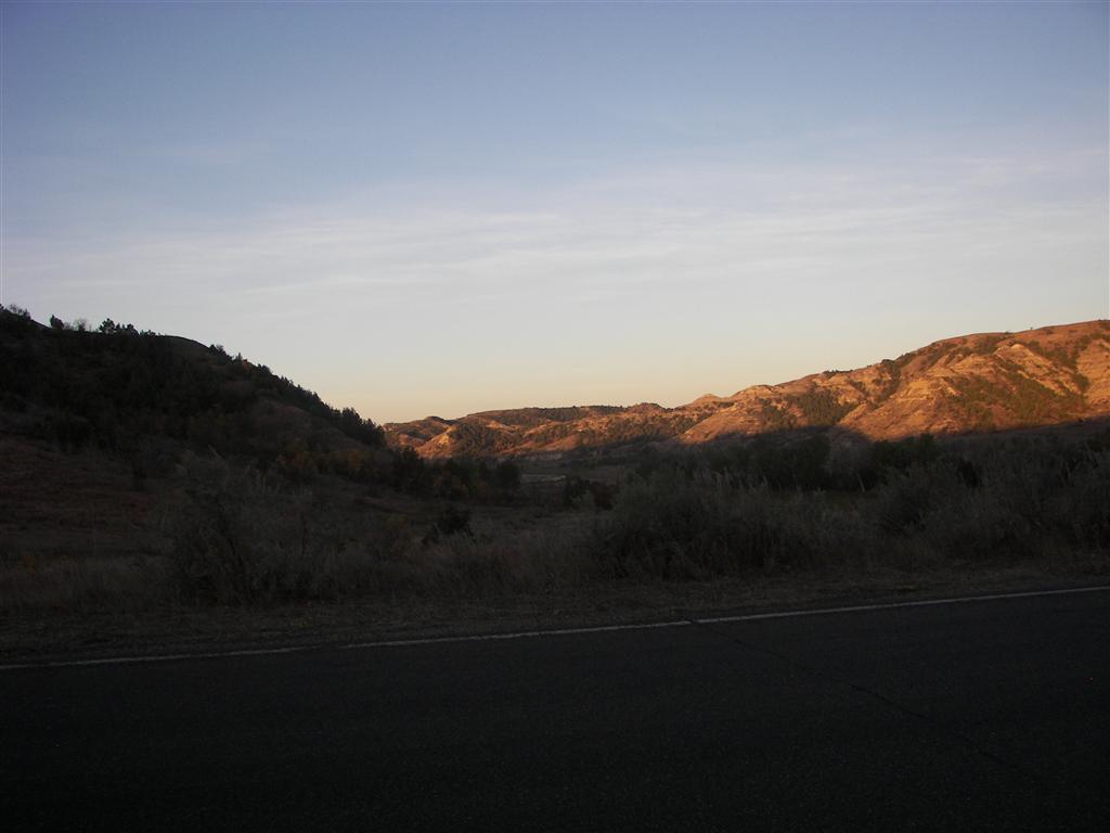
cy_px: 416
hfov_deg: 51.4
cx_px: 555
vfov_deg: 39.7
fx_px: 1154
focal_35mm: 36
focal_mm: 6
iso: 64
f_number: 2.8
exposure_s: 1/400
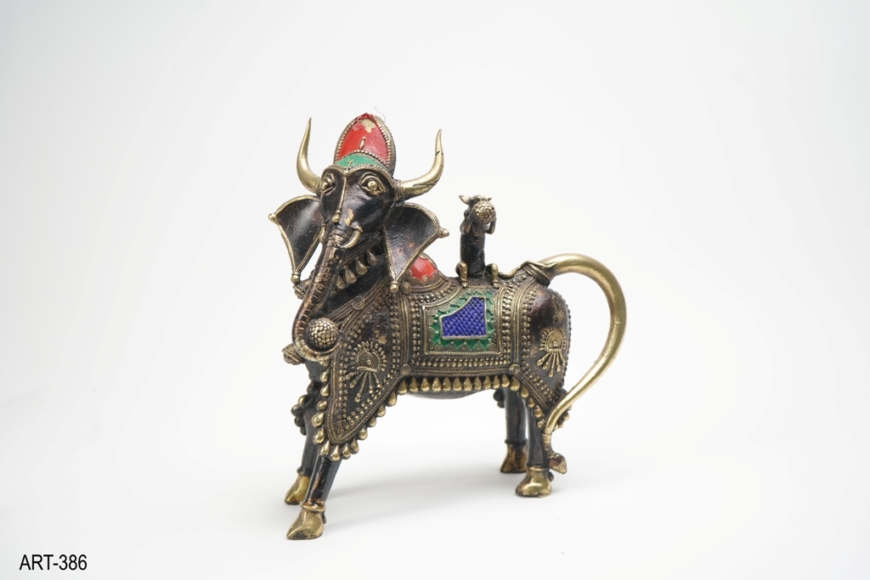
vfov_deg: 24.6
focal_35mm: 55
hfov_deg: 36.2
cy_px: 290
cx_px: 435
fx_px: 1329
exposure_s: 1/160
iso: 400
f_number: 5
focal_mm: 55
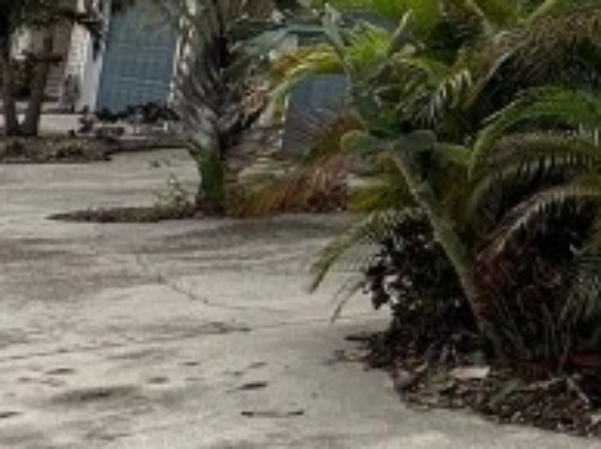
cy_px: -99
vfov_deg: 18.7
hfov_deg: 18.0
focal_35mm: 74
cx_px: 1202
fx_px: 1283
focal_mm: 2.22
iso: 40
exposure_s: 1/670
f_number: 2.2
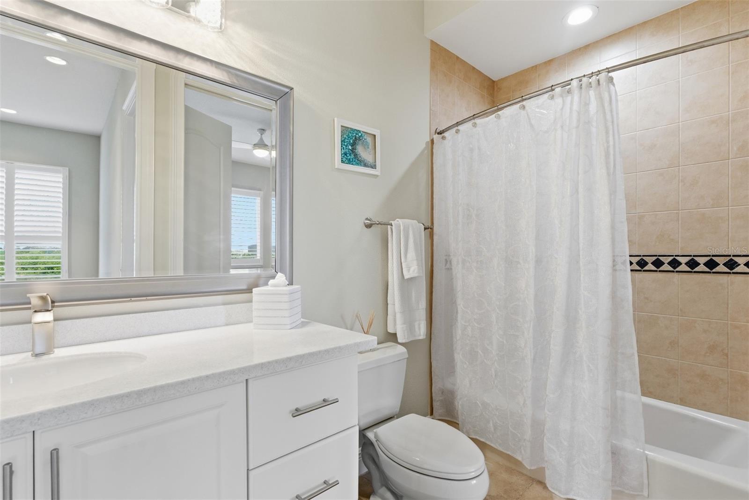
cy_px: 250
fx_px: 333
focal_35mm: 16
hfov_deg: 96.7
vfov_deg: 73.8
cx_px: 374
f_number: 9
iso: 400
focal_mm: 16
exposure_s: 1/30
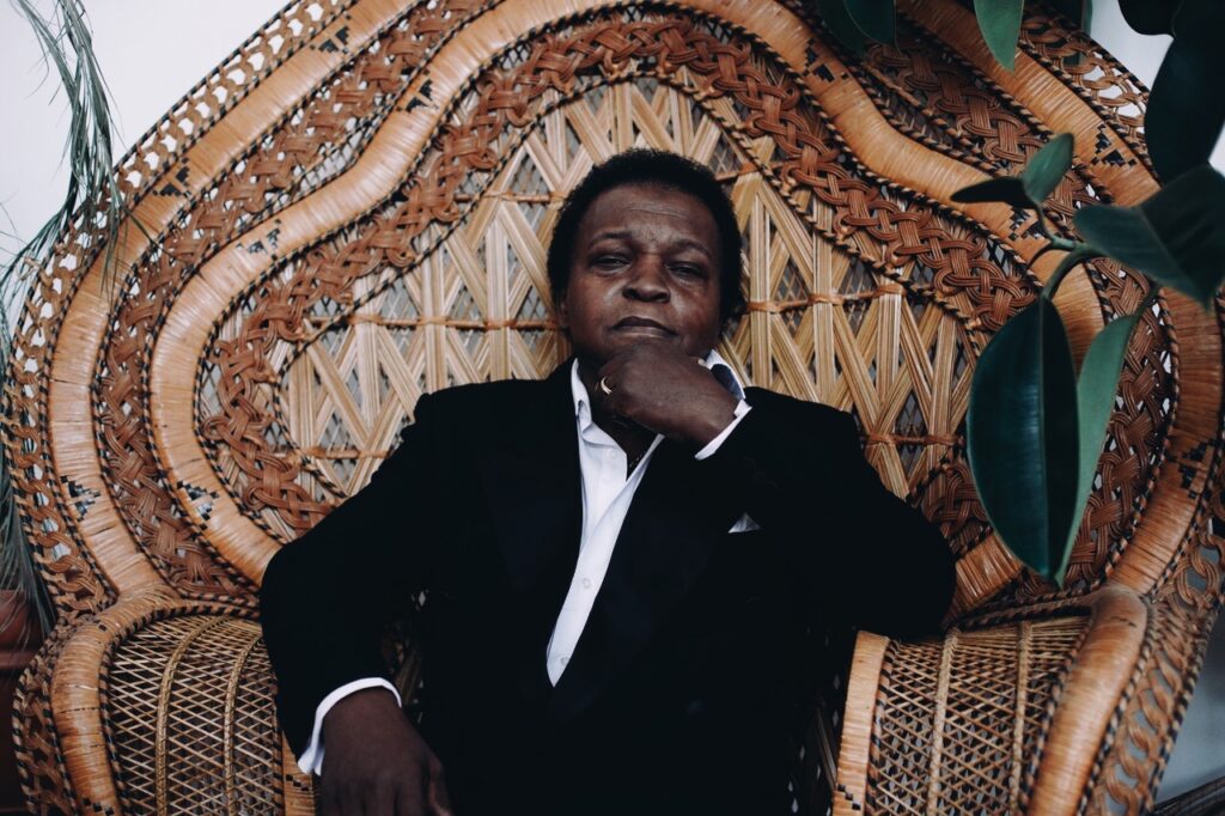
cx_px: 612
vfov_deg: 27.0
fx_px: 1701
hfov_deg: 39.6
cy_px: 408
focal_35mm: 50
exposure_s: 1/125
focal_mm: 50
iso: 1600
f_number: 2.5
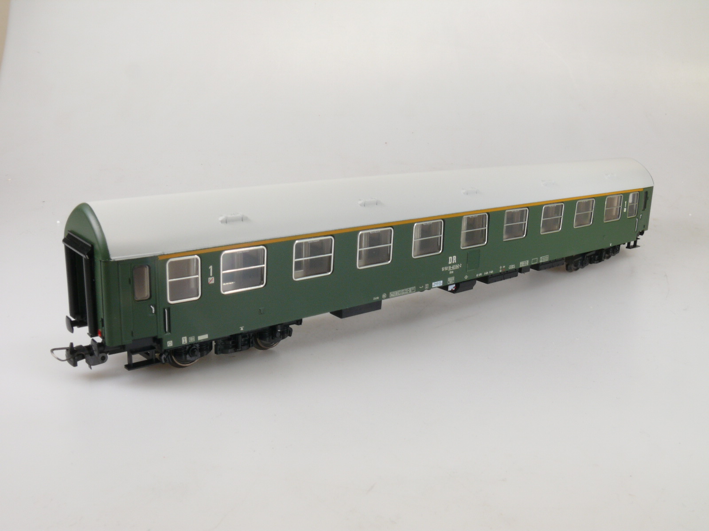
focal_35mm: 35
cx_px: 354
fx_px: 717
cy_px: 266
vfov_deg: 40.7
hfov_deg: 52.6
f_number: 11
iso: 100
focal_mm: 7.4
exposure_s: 1/5
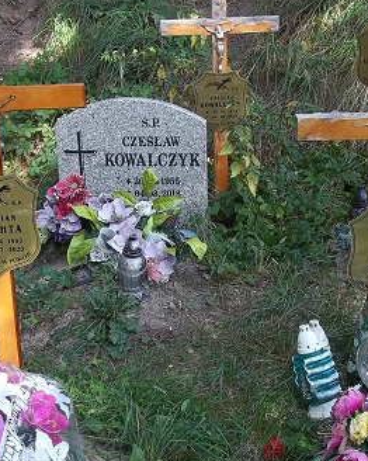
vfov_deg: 30.7
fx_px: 831
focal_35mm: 61
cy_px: 309
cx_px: 174
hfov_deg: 25.0
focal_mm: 5.7
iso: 80
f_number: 2.9
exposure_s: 1/125
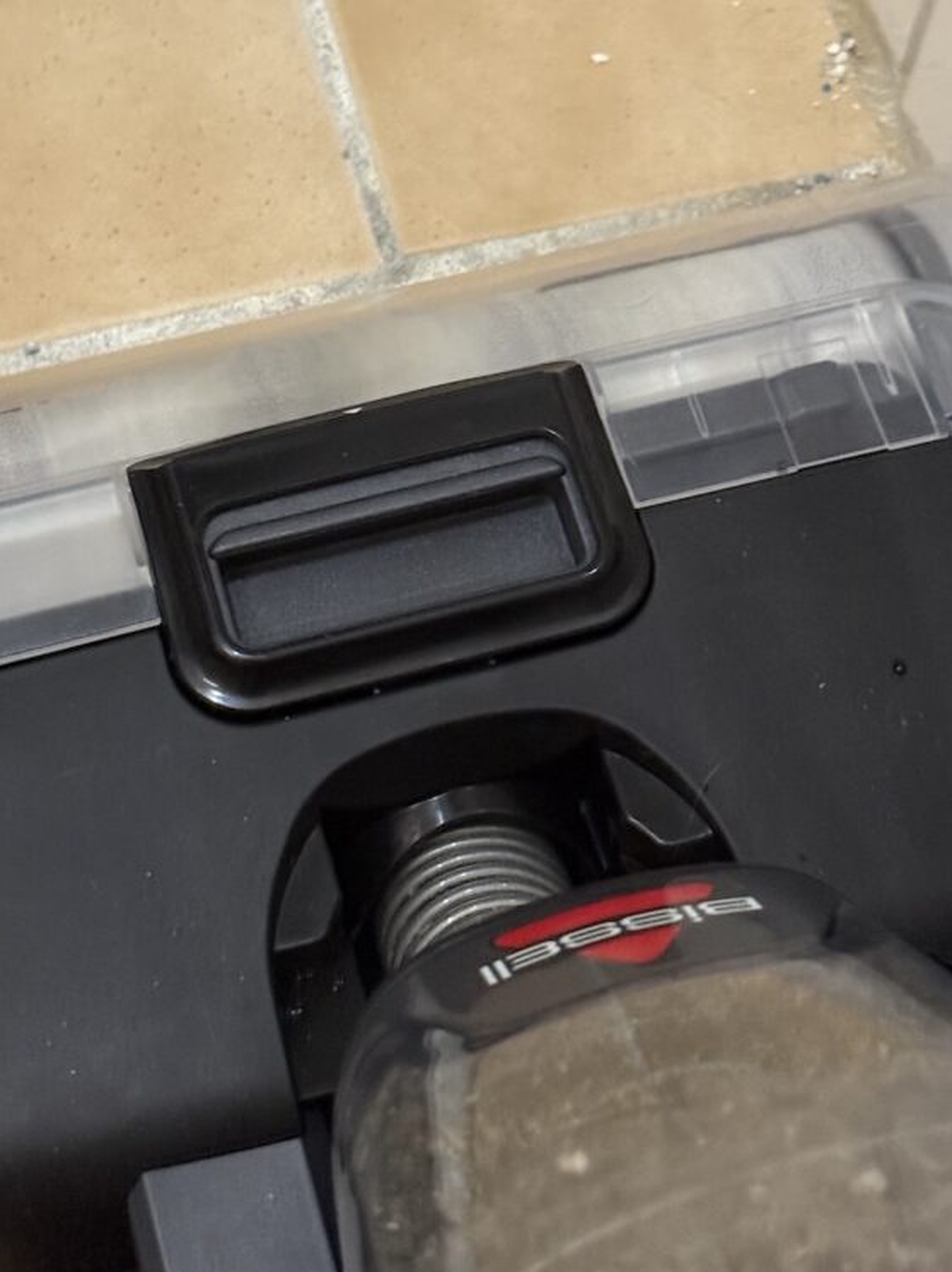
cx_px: 378
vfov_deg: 22.9
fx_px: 3120
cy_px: 361
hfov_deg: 17.3
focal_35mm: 85
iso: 500
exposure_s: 1/33
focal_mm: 6.76
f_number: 1.78
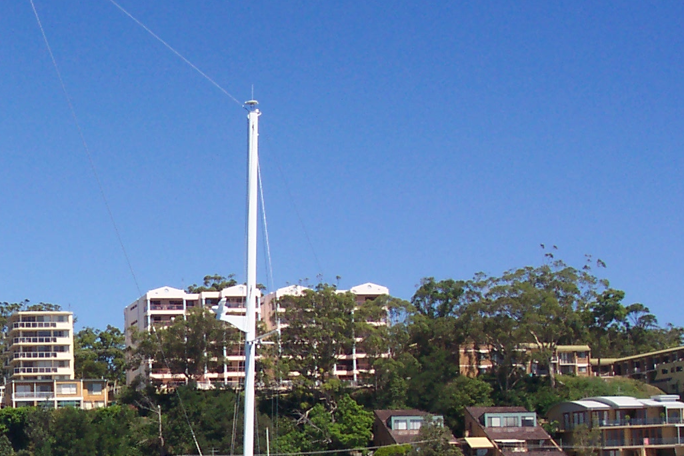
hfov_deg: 24.5
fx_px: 1520
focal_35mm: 80
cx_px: 41
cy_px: 381
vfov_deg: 16.9
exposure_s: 1/1000
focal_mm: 8
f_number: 4.8
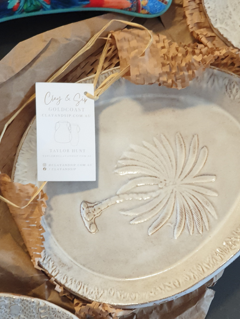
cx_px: 143
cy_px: 232
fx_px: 739
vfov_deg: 24.2
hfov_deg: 18.4
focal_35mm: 80
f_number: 2.4
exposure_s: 1/33
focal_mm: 6
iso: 160
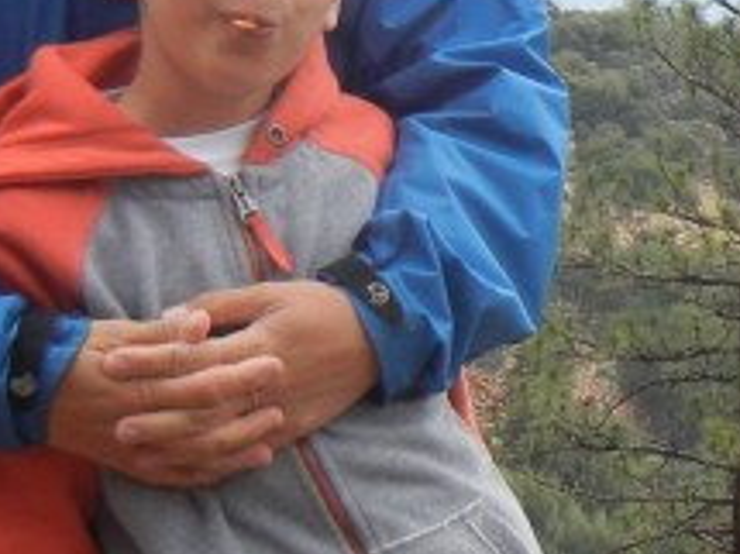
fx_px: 3055
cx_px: 1122
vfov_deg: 10.4
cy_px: 196
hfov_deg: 13.0
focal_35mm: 143
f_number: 3.5
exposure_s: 1/440
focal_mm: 5.4
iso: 160
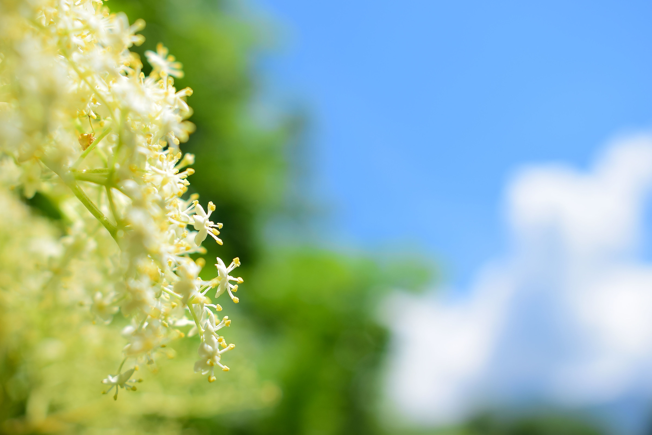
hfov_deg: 35.1
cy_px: 218
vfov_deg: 23.8
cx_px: 326
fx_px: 1032
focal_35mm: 57
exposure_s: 1/500
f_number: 6.3
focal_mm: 38
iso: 100
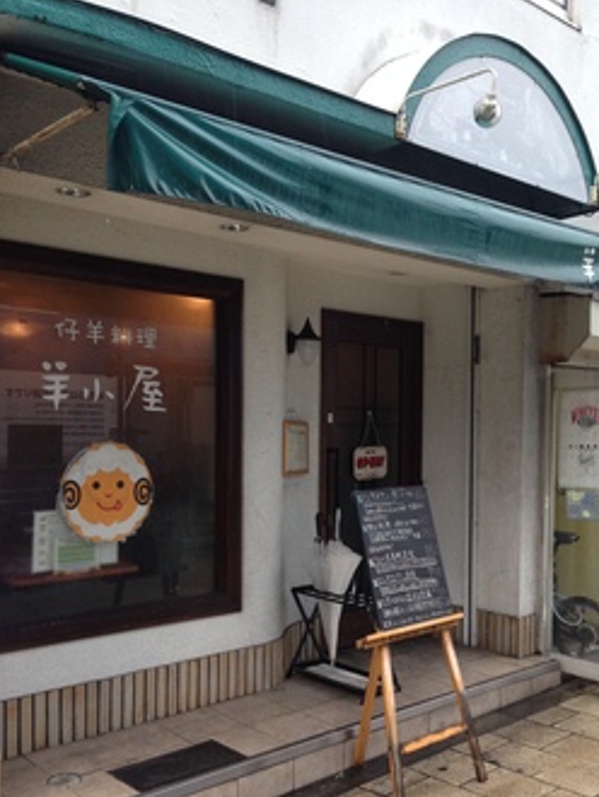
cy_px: 473
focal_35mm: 40
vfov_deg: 46.5
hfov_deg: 35.9
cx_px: 350
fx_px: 922
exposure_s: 1/120
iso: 80
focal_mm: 4.12
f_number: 2.4
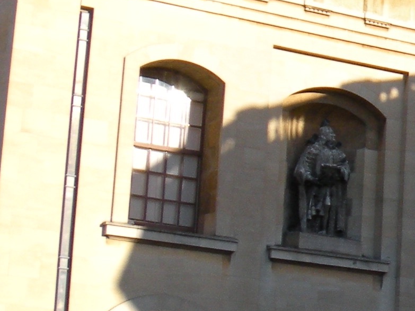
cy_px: 32
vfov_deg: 9.1
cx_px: 806
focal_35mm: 163
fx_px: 1954
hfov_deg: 11.1
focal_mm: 5.9
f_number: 3.8
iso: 64
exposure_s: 1/348
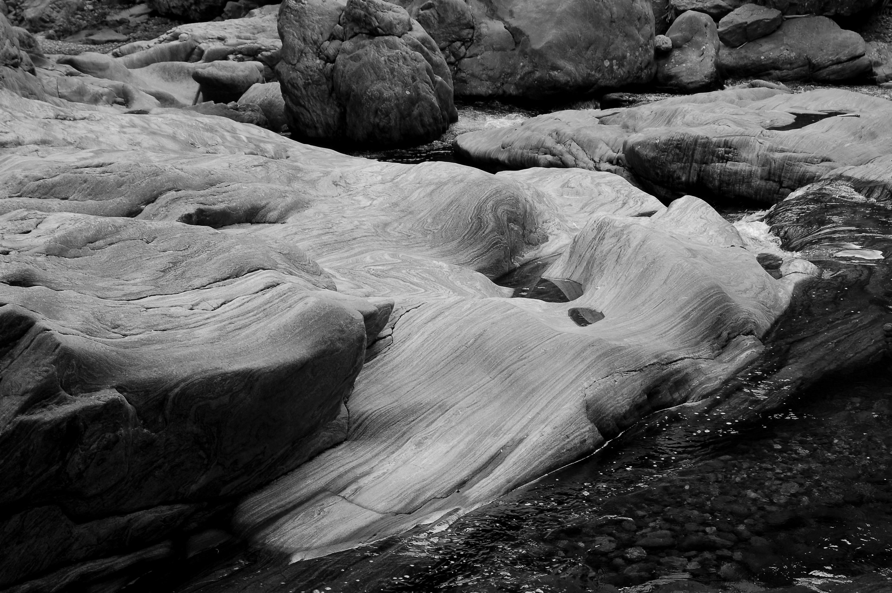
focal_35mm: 75
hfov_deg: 27.0
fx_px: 1856
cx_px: 446
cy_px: 296
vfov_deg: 18.1
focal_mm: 50
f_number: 8
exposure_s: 1/60
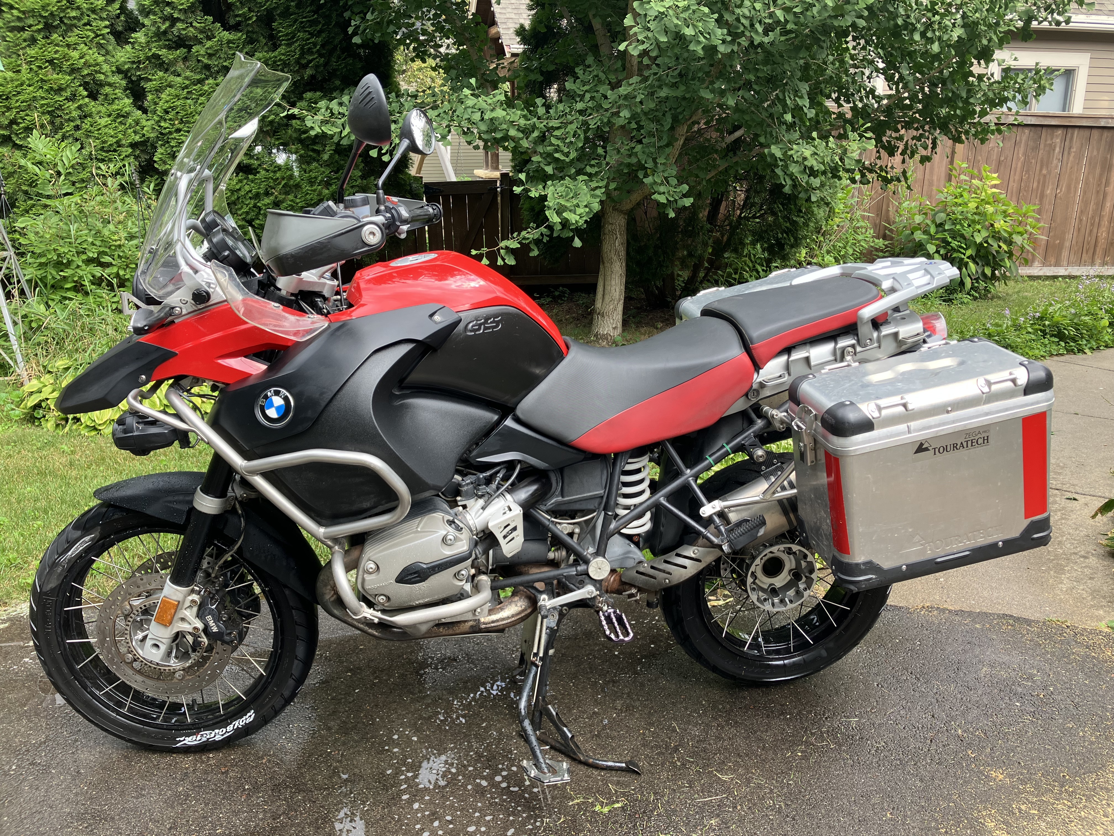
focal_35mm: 28
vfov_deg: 49.7
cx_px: 557
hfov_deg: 63.4
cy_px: 418
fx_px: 901
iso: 25
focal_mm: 3.99
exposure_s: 1/142
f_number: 1.8
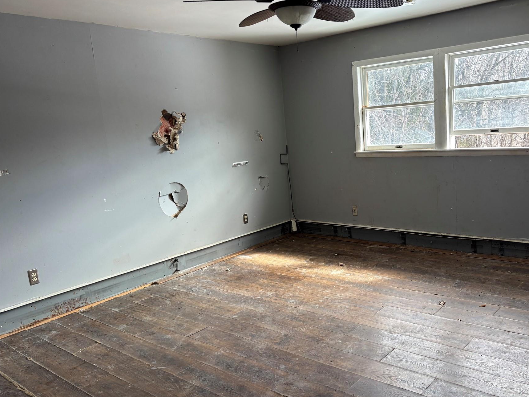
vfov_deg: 45.4
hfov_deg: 58.0
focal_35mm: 31
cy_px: 203
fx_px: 474
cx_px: 313
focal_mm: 5.96
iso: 64
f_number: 1.6
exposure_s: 1/121
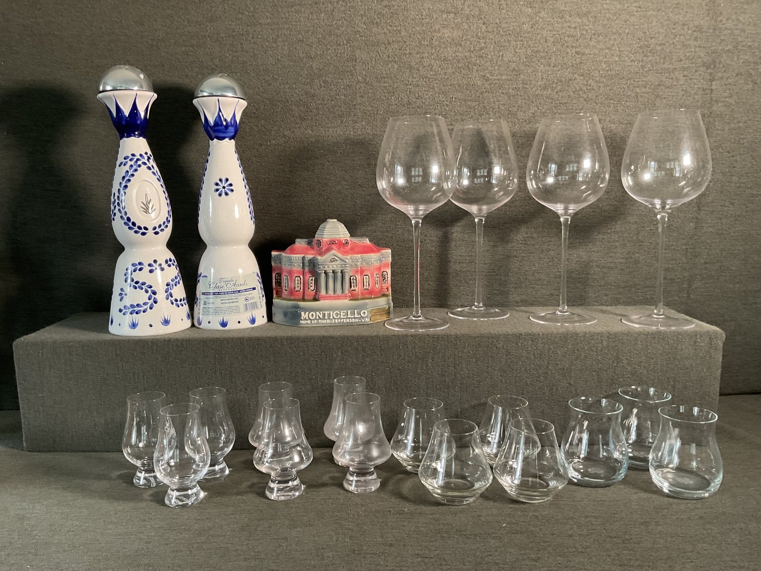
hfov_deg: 61.7
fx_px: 638
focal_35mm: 29
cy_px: 286
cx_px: 380
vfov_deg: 48.2
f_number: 1.8
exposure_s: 1/60
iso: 125
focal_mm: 3
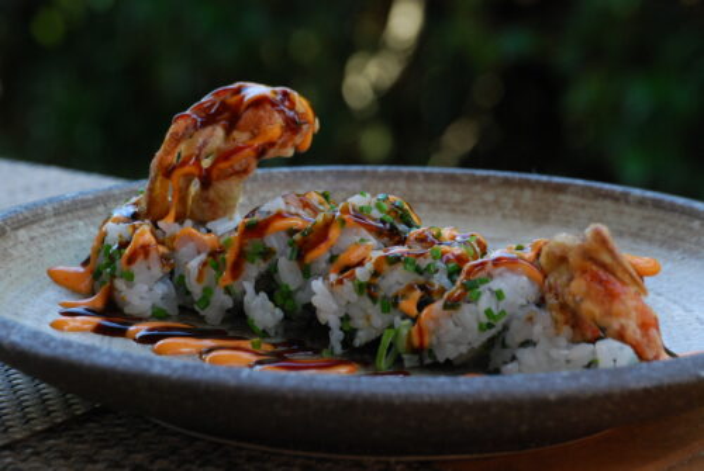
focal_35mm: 135
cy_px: 236
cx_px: 352
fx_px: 2644
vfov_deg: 10.2
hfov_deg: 15.2
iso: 800
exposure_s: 1/160
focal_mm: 90
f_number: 13
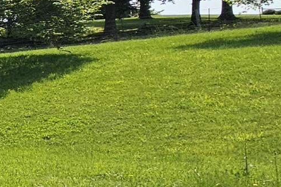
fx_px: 640
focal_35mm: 82
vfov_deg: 16.7
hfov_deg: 13.3
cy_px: 91
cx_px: -469
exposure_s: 1/2000
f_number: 2.2
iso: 50
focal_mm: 2.2
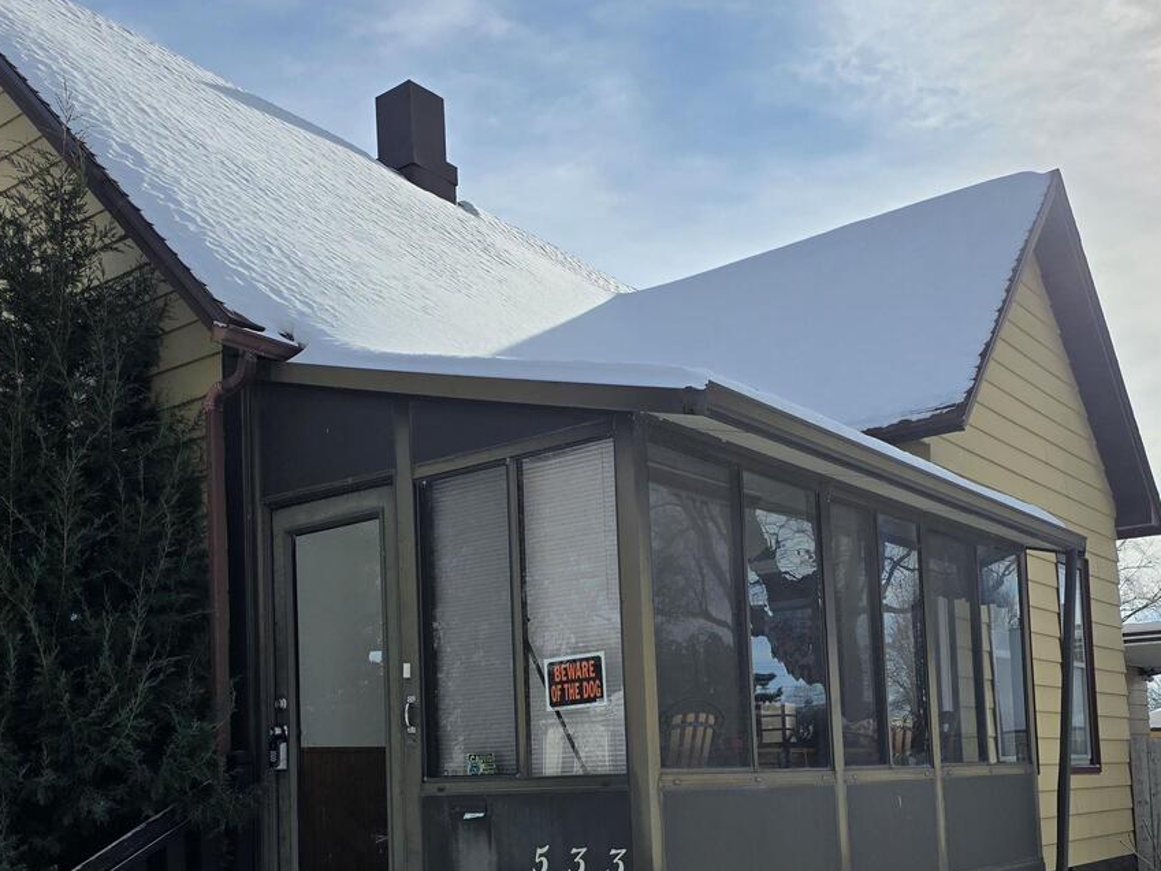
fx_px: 1308
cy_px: 660
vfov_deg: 35.9
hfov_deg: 47.8
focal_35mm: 39
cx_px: 529
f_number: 1.7
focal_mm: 6.3
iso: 25
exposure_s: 1/7944
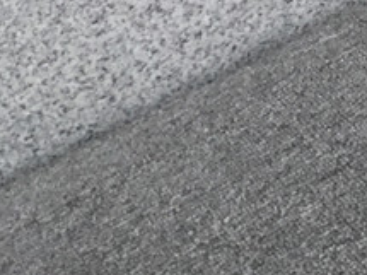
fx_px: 1377
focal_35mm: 130
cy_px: 358
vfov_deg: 11.1
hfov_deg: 13.6
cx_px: -297
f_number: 2.4
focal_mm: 3.3
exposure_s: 1/359
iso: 25
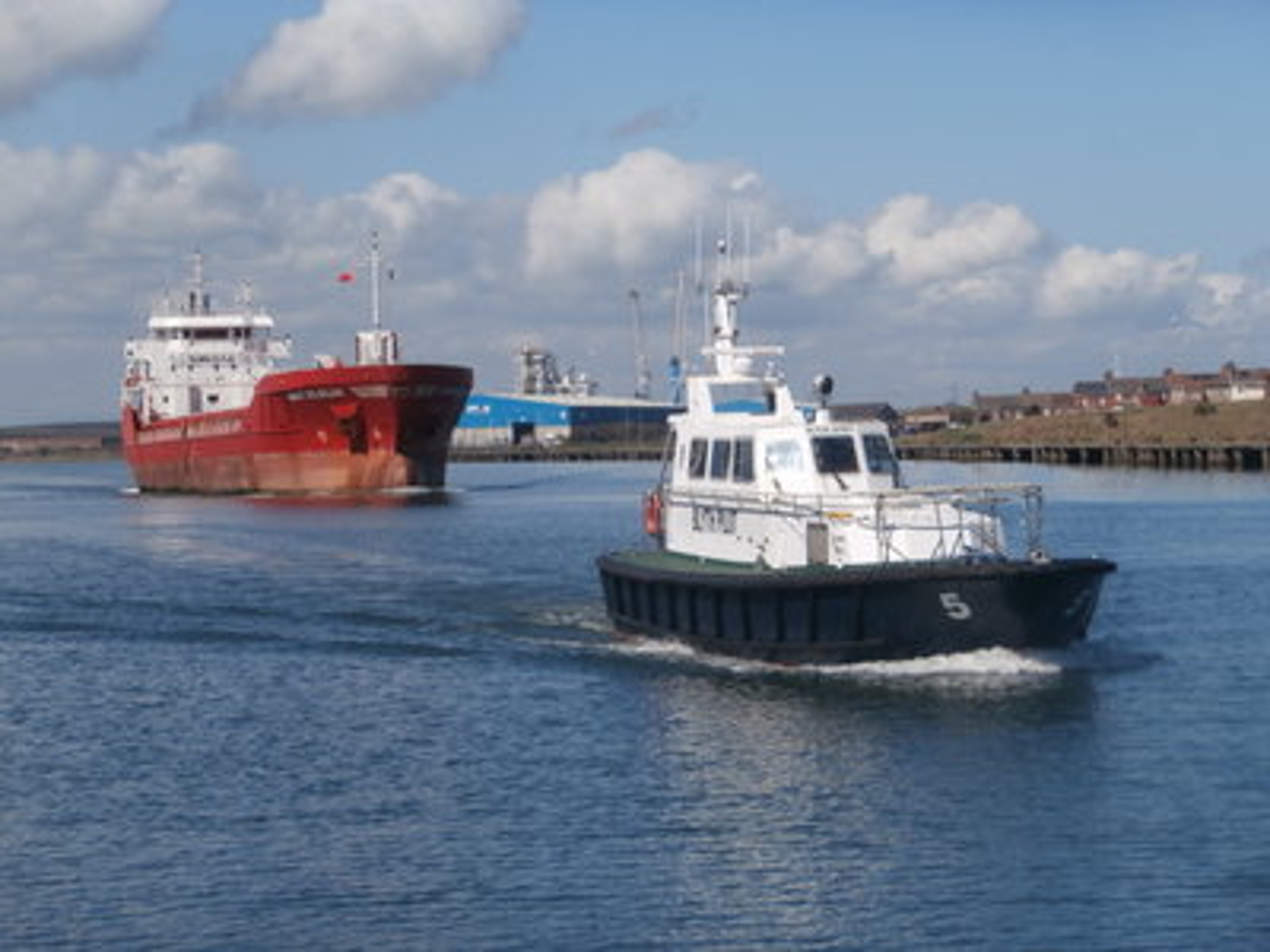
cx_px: 635
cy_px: 476
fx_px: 4036
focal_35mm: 110
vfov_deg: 13.5
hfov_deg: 17.9
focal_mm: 19.54
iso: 100
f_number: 5.4
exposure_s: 1/1000
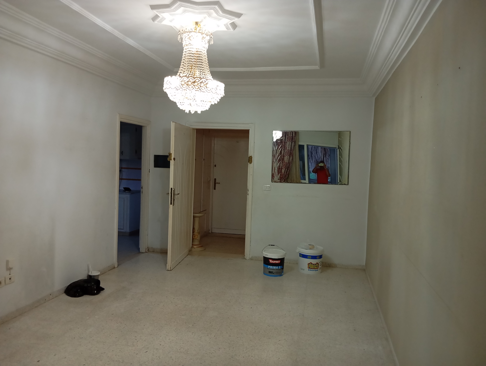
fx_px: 394
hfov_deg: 63.4
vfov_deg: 49.9
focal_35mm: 28
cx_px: 243
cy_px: 183
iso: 1505
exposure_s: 1/25
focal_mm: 4.22
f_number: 1.8
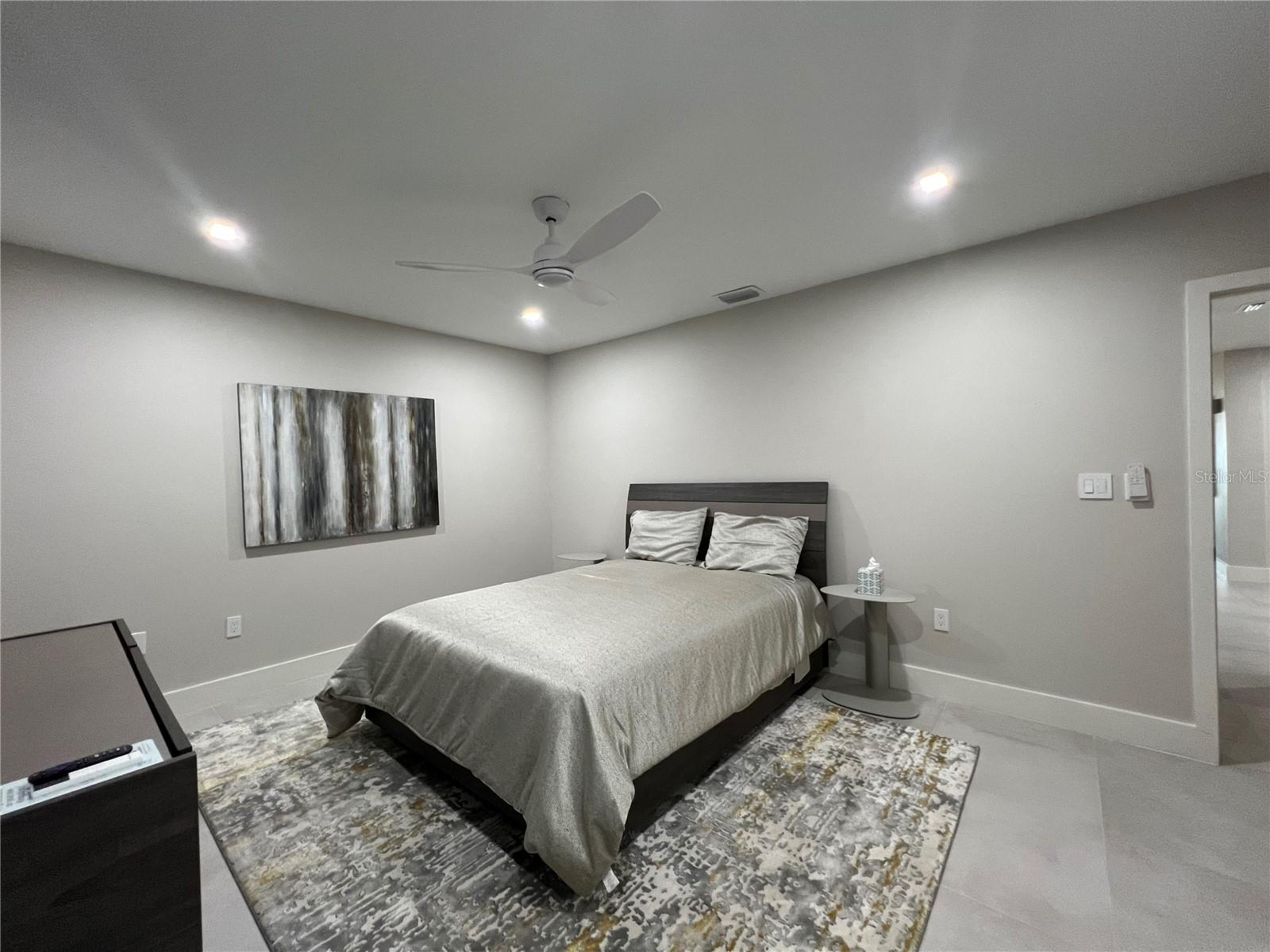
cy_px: 476
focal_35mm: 13
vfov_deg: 89.9
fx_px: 477
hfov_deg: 106.2
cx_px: 635
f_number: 1.8
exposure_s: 1/60
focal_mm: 1.57
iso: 200
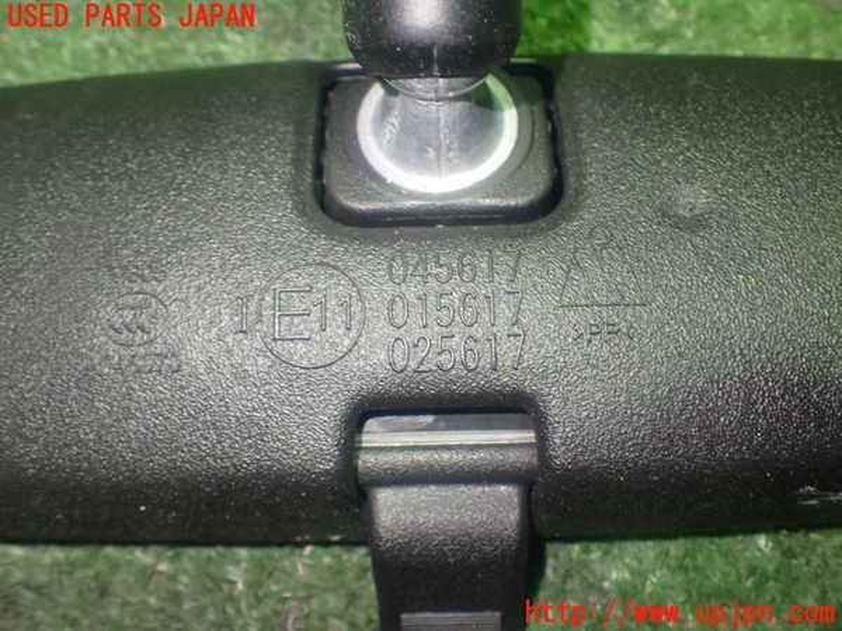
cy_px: 316
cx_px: 421
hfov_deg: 45.8
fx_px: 997
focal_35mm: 41
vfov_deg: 35.1
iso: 800
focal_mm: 7.31
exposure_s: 1/40
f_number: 2.8
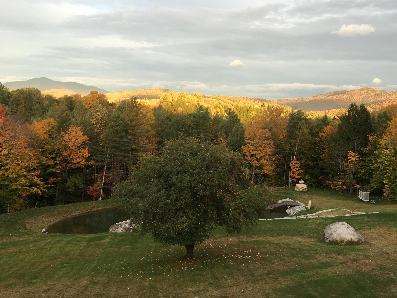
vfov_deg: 38.6
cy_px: 130
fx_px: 424
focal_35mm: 37
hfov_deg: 49.6
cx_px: 252
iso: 25
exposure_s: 1/124
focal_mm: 4.15
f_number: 2.2
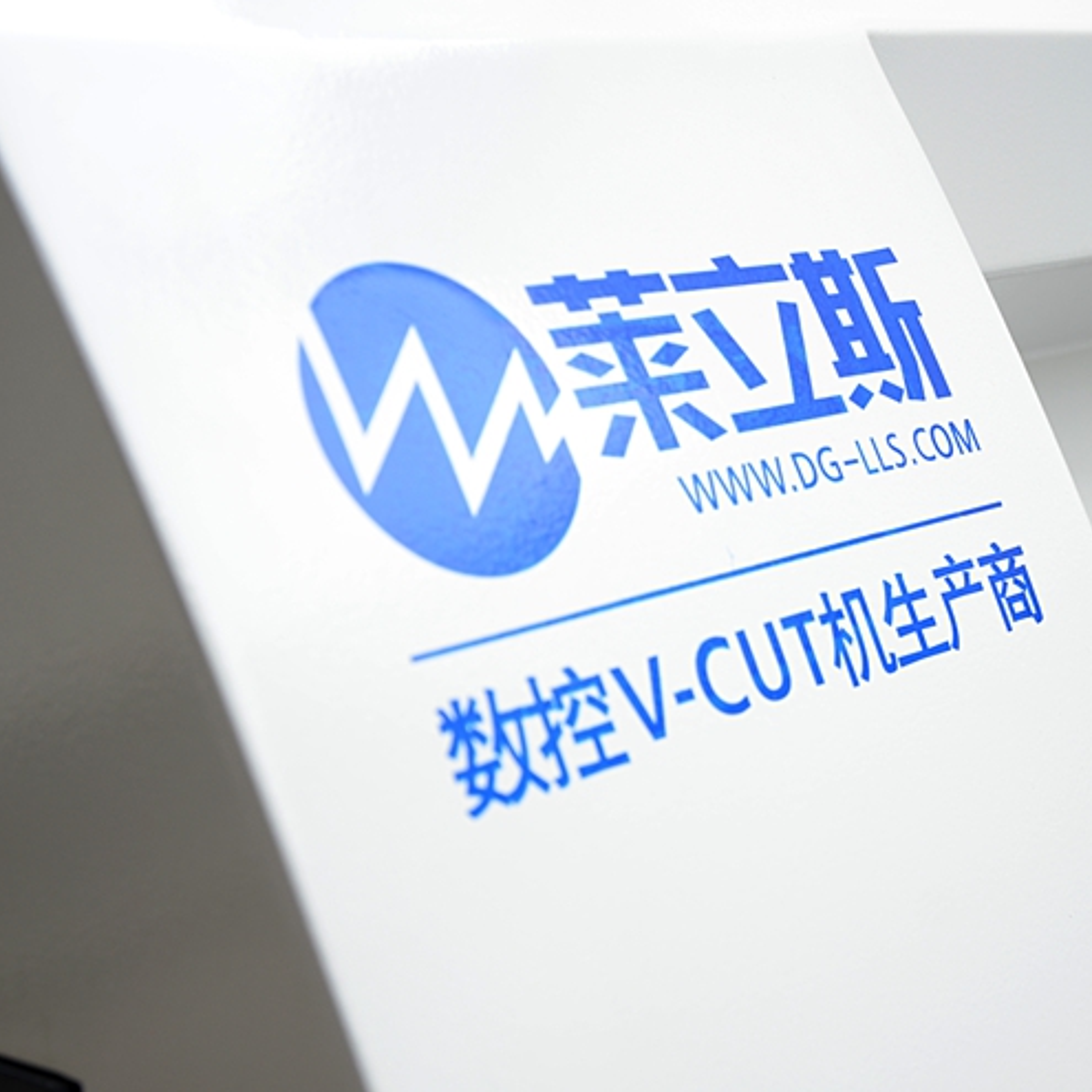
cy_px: 545
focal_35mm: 66
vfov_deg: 26.1
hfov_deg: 25.9
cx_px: 771
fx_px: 2356
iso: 200
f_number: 4.2
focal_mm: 34
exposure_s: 1/60
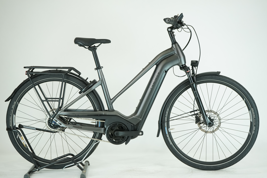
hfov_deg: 33.9
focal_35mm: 59
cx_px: 134
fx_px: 438
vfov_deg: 23.0
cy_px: 89
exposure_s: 1/200
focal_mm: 59
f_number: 6.3
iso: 1600
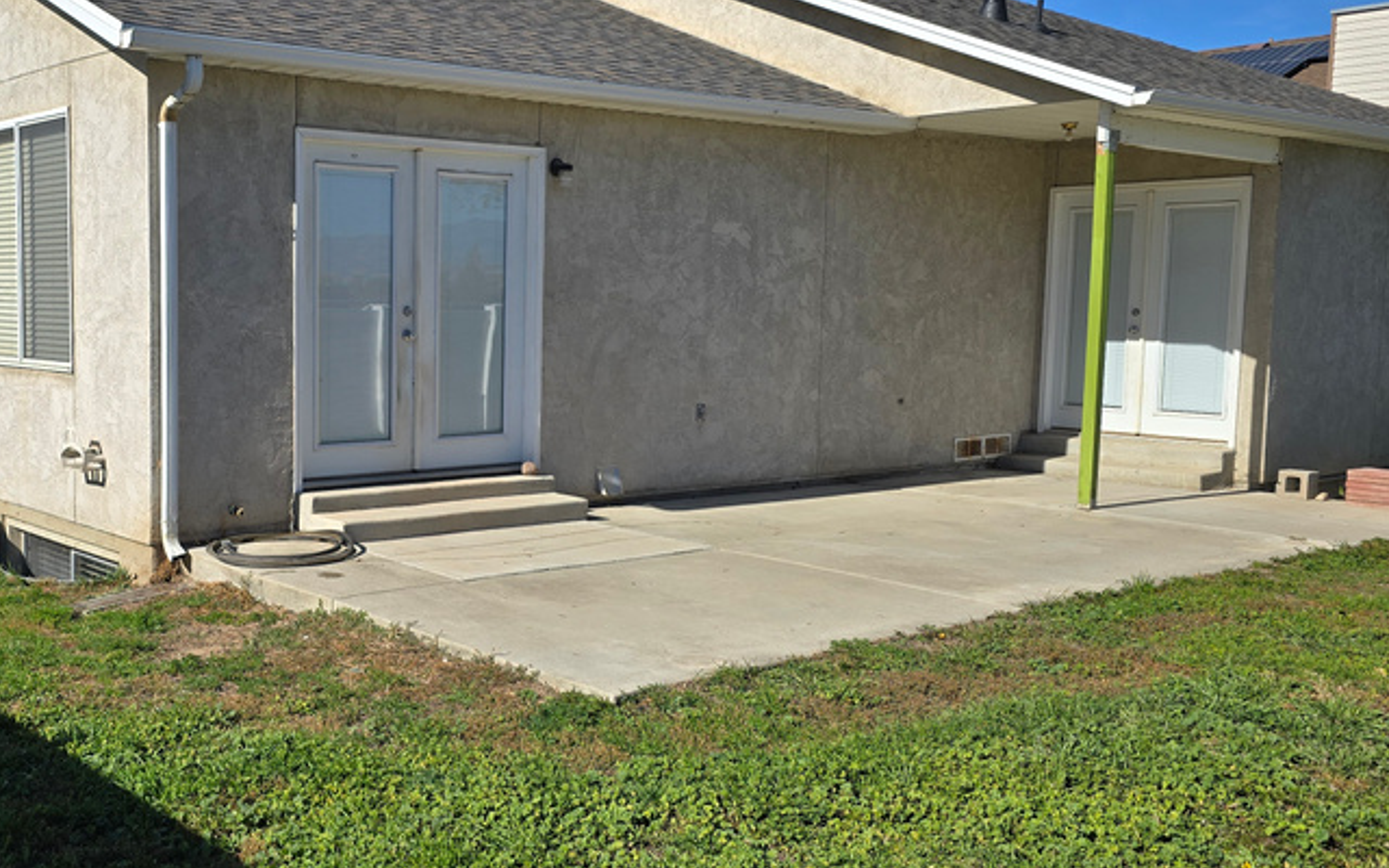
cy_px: 434
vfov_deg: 32.8
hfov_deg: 48.6
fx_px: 1476
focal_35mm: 39
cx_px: 365
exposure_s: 1/1036
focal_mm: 6.3
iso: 12
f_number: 1.7
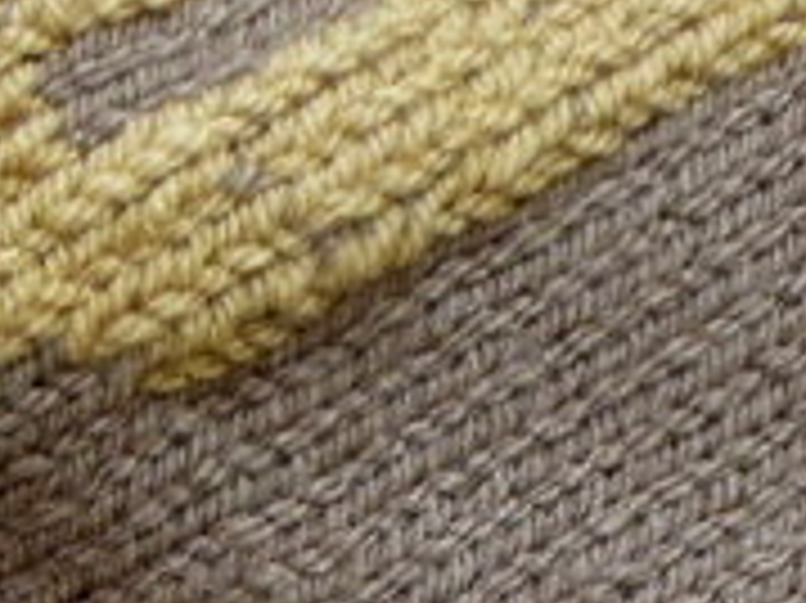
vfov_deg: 6.4
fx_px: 5049
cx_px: 522
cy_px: 1562
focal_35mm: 217
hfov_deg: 9.1
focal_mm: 6.8
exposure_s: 1/200
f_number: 3.6
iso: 125
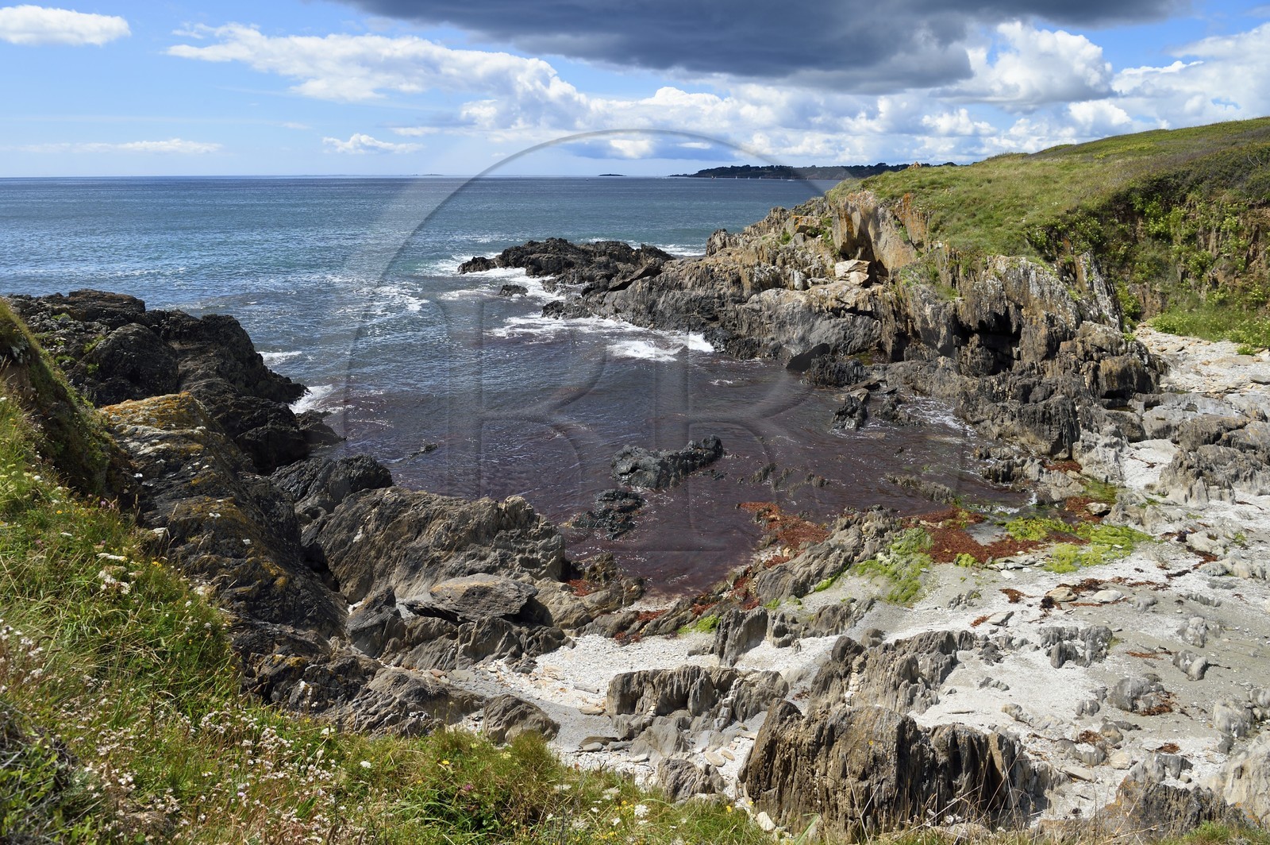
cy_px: 422
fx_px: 916
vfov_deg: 49.5
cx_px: 635
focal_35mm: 26
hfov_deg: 69.4
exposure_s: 1/200
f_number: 13
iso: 200
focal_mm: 26
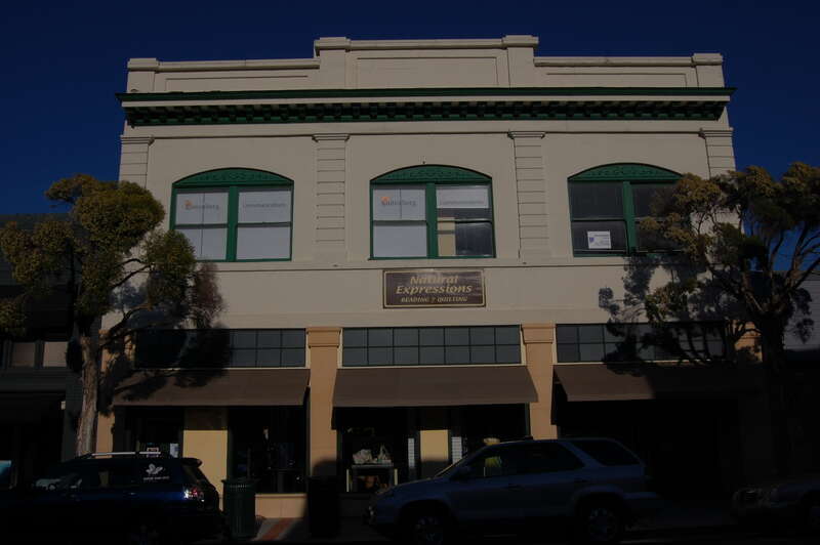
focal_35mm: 30
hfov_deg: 62.0
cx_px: 410
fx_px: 683
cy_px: 272
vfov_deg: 43.5
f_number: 16
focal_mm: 20
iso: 200
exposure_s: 1/800
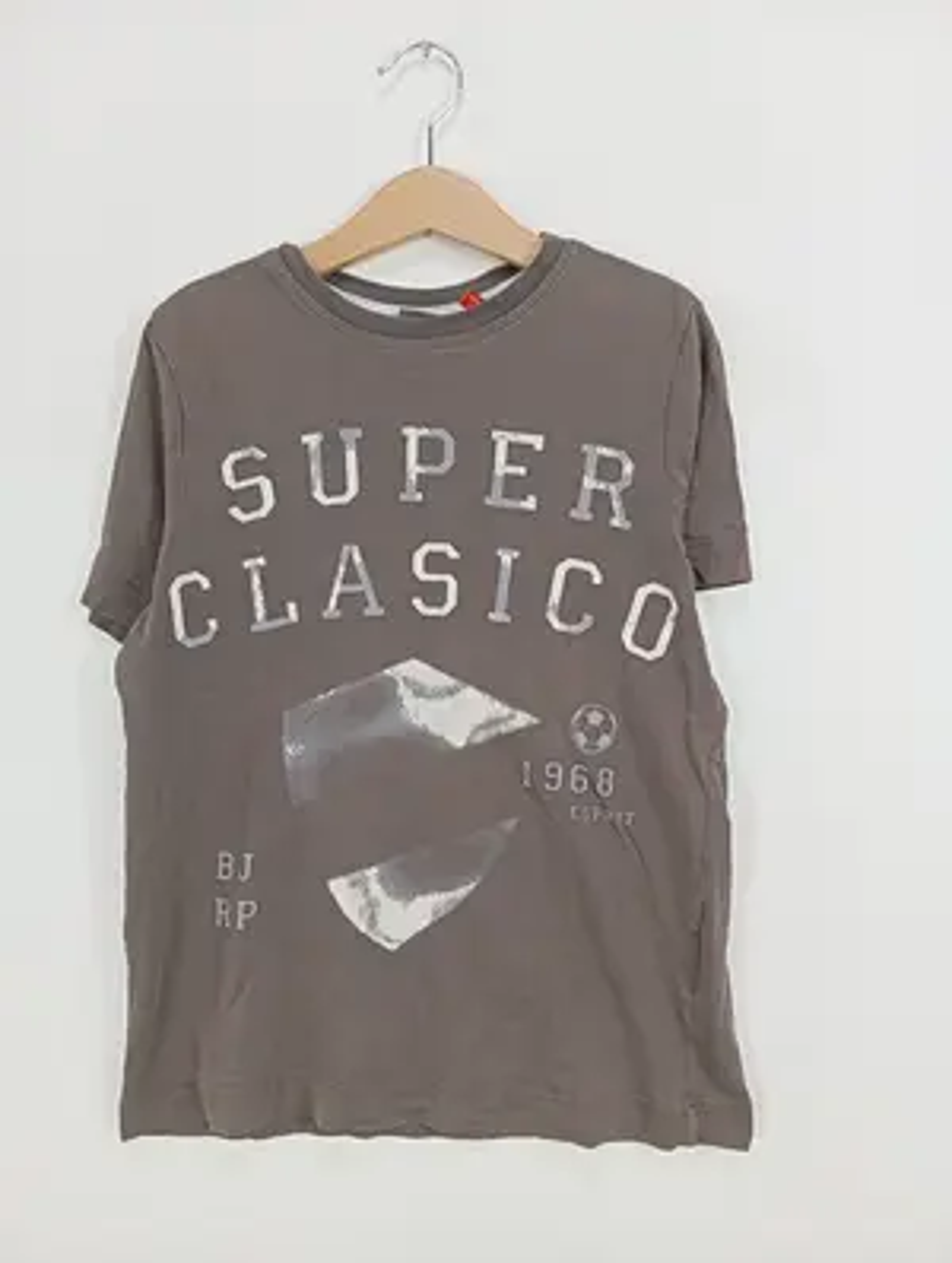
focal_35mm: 28
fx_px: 1023
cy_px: 632
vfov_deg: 63.4
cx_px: 476
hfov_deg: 49.9
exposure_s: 1/100
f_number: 1.8
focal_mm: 4.22
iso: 95
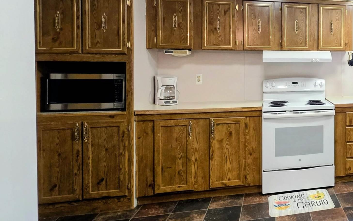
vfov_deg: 42.3
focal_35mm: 29
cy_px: 66
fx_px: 279
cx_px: 356
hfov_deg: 51.2
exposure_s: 1/60
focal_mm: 2.2
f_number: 1.9
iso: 200
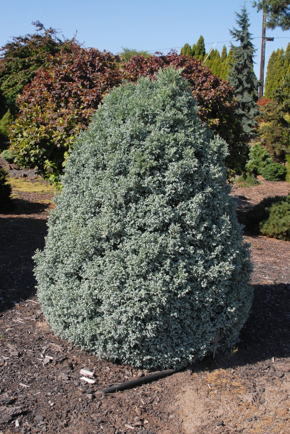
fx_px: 506
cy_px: 217
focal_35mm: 42
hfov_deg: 32.0
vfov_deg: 46.4
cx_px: 145
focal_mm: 28
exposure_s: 1/350
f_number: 10
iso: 400
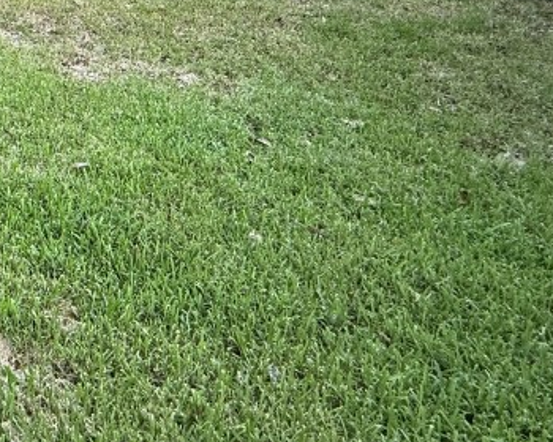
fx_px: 655
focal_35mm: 40
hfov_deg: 33.6
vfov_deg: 29.6
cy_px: -140
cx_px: -163
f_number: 2.2
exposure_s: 1/99
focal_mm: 2.22
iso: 125
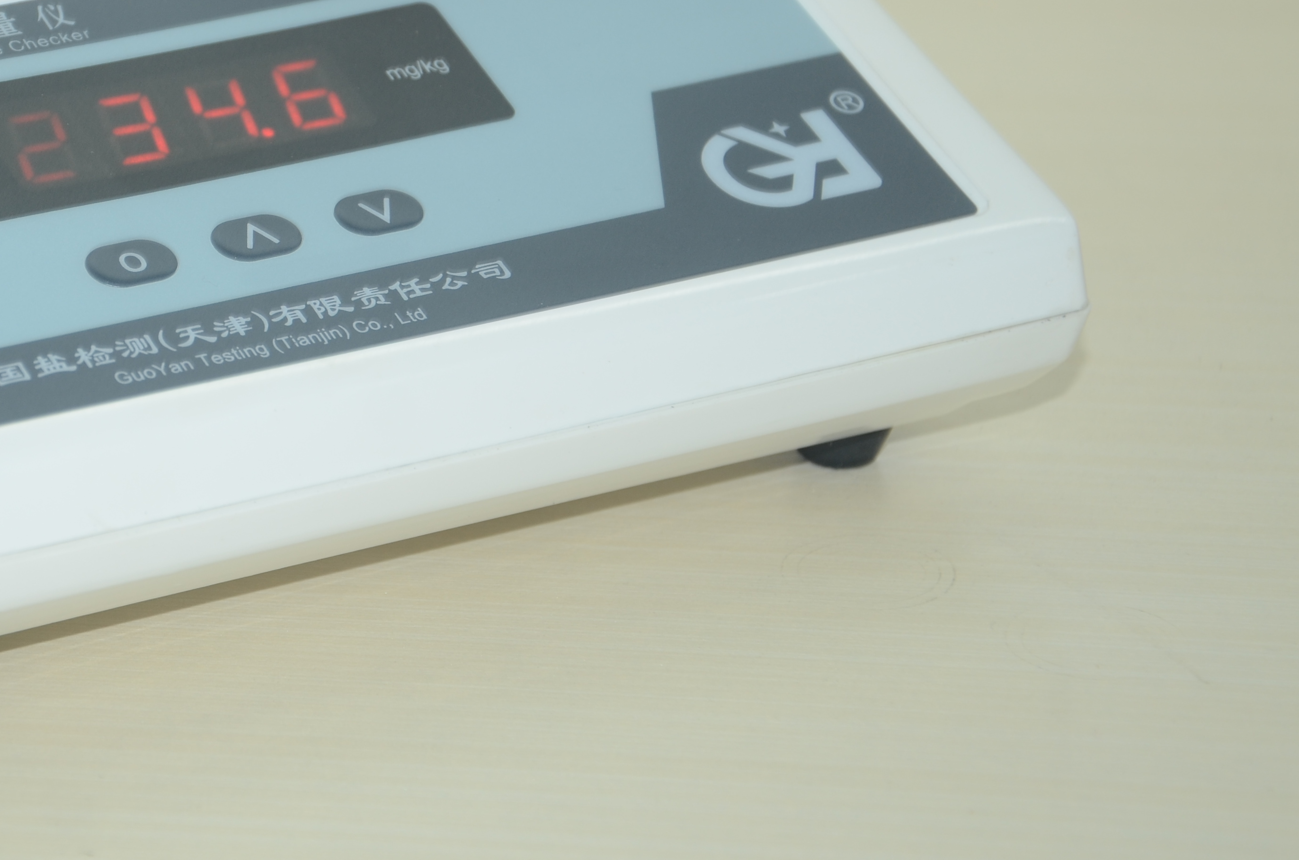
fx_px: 6014
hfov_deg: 12.3
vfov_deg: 8.2
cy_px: 160
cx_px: 196
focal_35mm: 167
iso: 160
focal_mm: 62
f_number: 5.3
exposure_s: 1/60
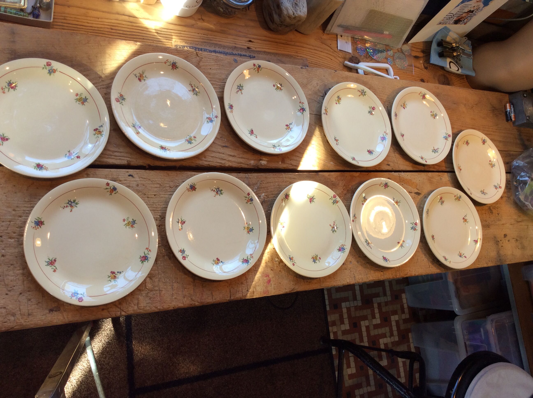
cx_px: 266
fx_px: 492
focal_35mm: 32
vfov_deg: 44.1
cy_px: 199
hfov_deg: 56.9
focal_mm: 3.3
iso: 32
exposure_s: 1/50
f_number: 2.4
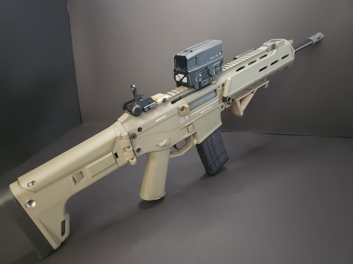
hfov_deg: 73.9
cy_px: 132
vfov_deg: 58.9
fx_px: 235
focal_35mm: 23
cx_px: 176
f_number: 1.8
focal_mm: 5.4
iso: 640
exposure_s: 1/25
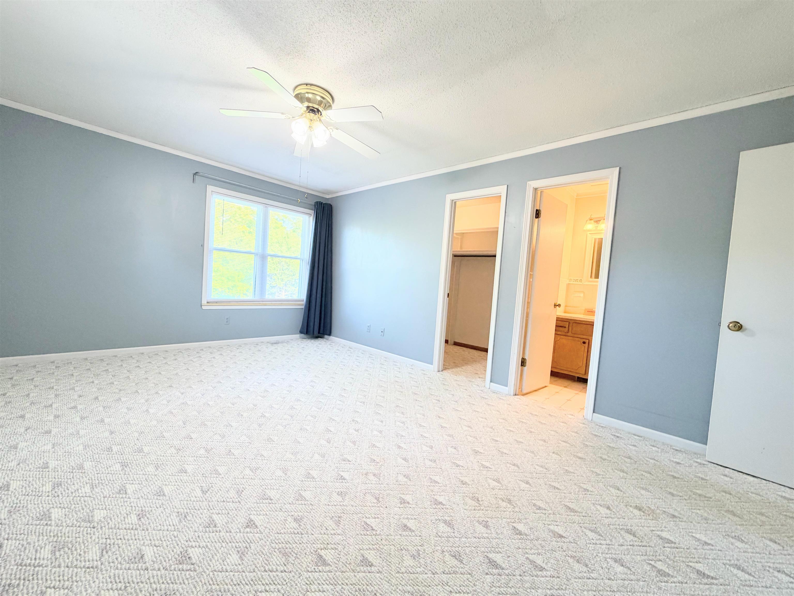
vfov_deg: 85.7
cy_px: 298
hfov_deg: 102.1
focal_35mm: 14
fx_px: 321
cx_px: 397
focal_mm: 2.22
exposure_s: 1/120
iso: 320
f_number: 2.2
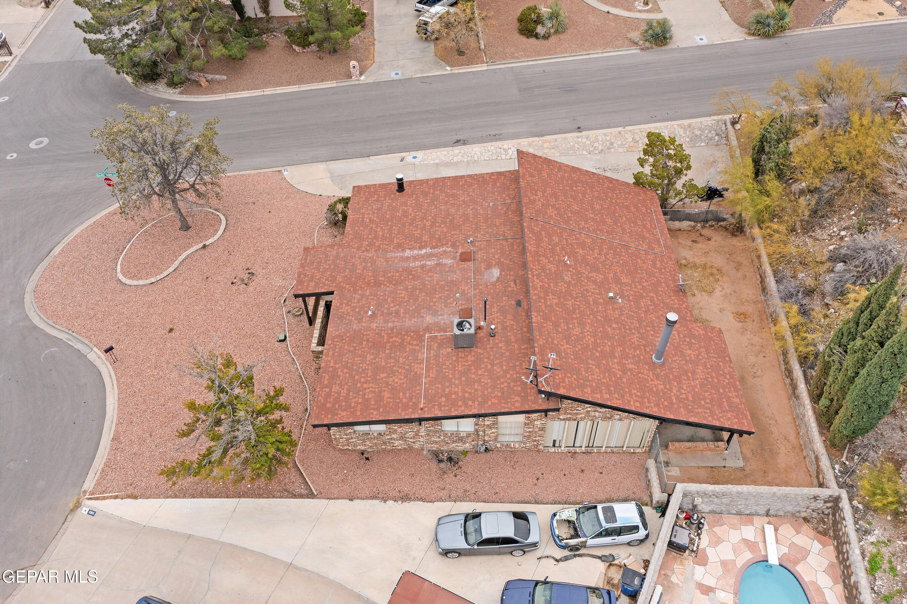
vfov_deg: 46.4
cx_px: 454
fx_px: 705
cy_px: 302
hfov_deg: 65.5
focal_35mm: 28
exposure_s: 1/240
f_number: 5
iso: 100
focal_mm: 10.26
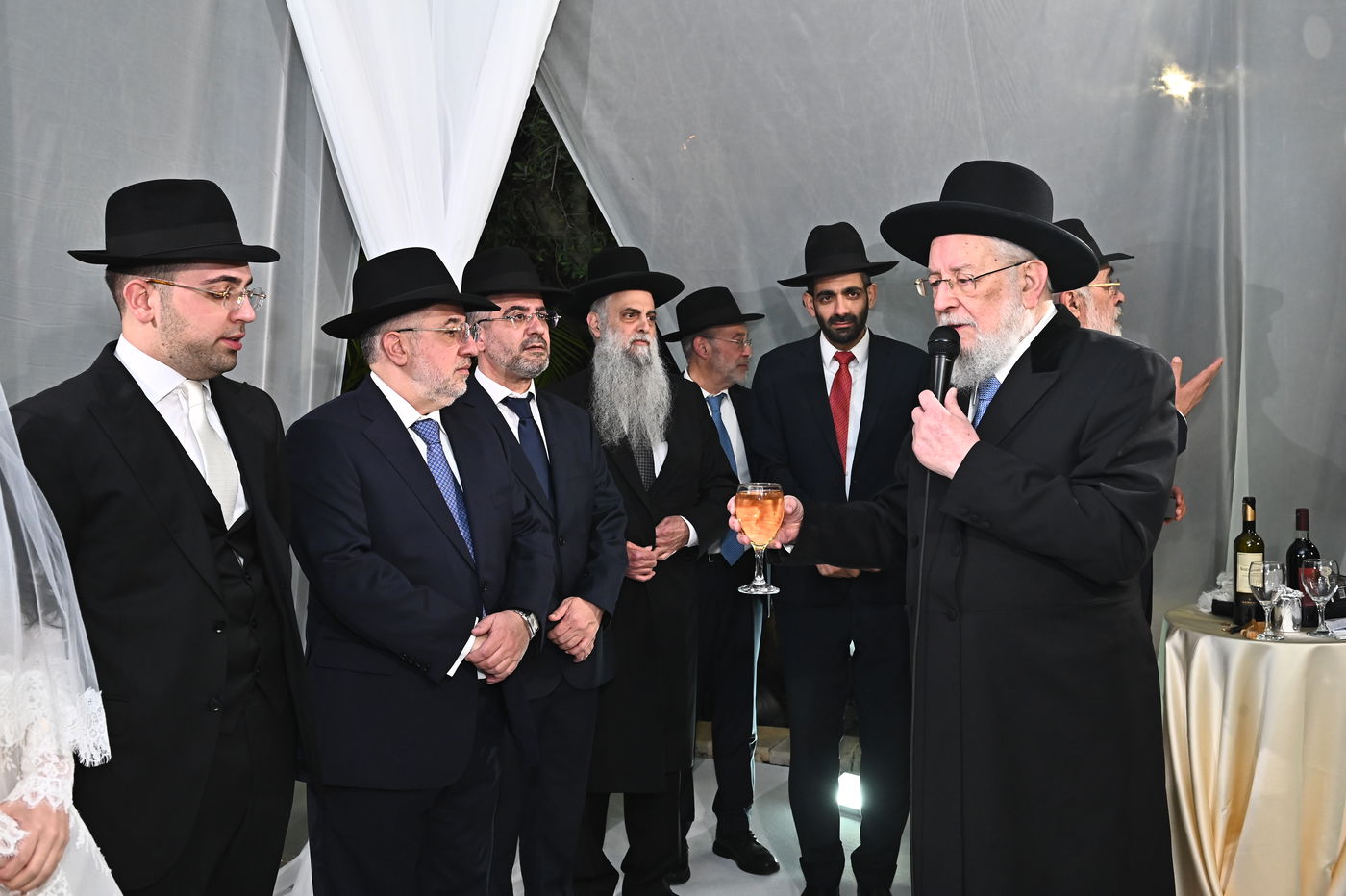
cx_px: 673
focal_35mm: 34
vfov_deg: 38.8
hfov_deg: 55.8
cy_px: 448
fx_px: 1271
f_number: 6.3
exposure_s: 1/200
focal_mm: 34
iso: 2500
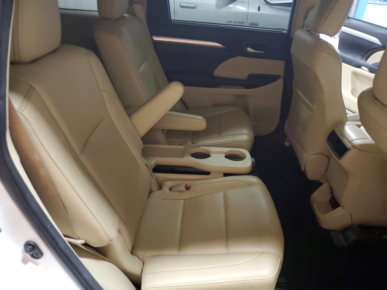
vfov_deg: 53.1
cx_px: 194
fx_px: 291
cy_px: 145
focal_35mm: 26
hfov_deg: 67.3
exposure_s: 1/30
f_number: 1.5
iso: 324
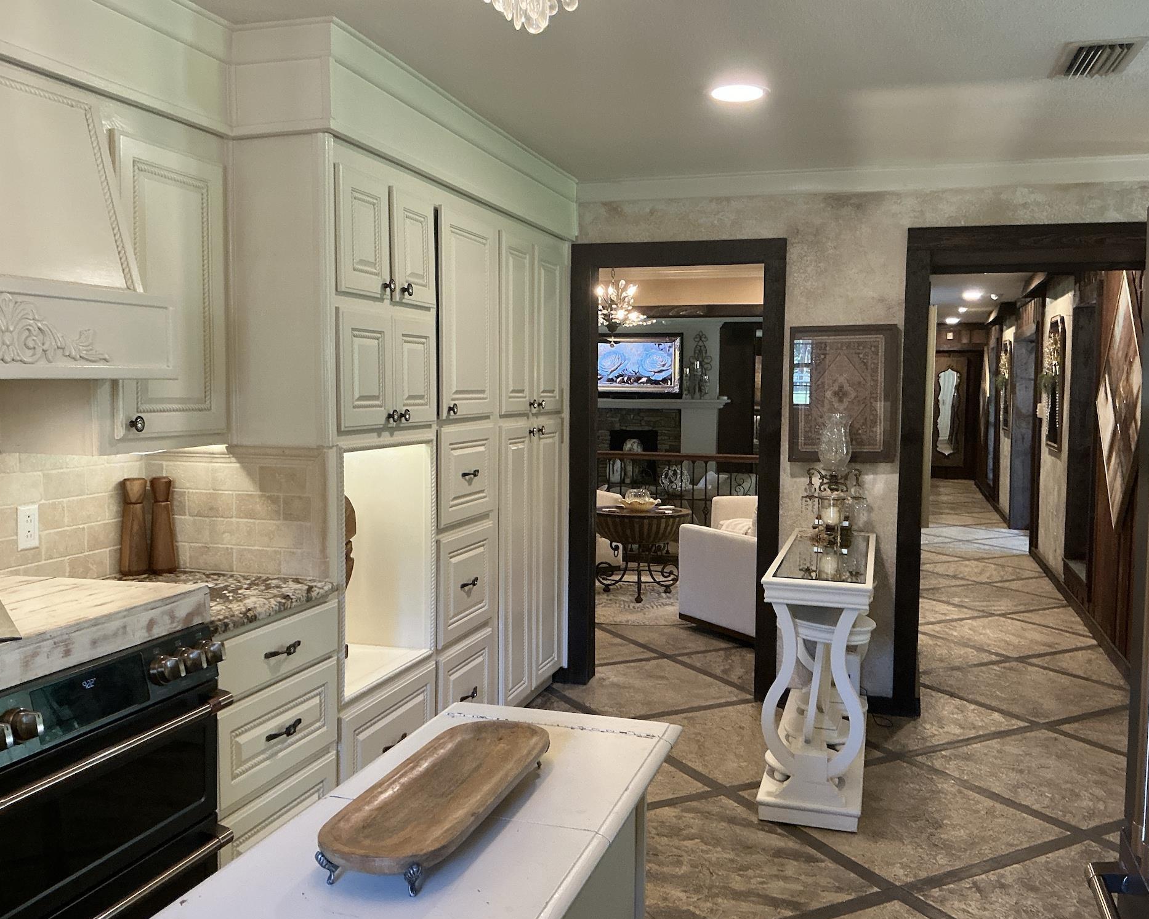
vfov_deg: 48.5
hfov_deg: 58.7
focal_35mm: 30
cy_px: 463
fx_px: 1020
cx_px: 601
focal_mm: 3
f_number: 1.8
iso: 160
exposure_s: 1/60
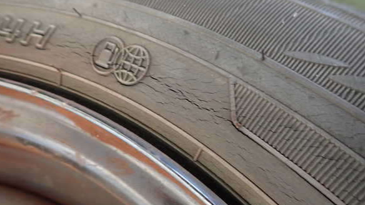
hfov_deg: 67.9
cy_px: 119
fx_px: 271
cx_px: 183
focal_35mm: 28
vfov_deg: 41.3
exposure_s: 1/30
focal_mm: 4.5
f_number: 2
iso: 320
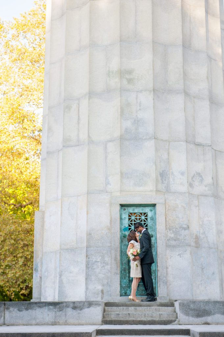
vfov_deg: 28.9
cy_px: 168
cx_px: 112
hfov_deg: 19.4
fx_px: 654
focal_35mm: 70
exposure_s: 1/200
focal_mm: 70
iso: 250
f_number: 4.5
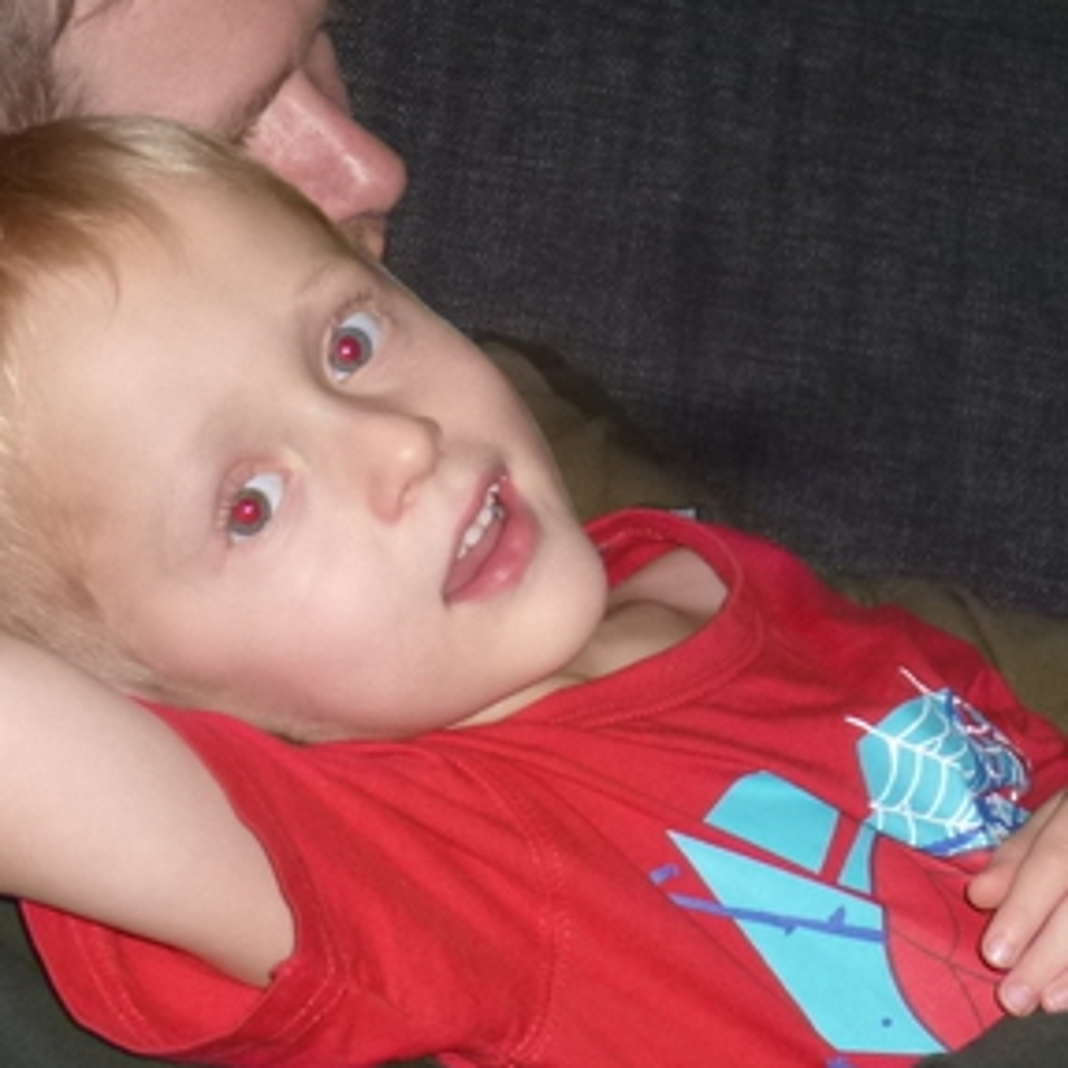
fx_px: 3875
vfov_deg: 15.6
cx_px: 785
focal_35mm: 111
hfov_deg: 15.6
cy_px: 294
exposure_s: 1/60
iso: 200
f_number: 3.9
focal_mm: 8
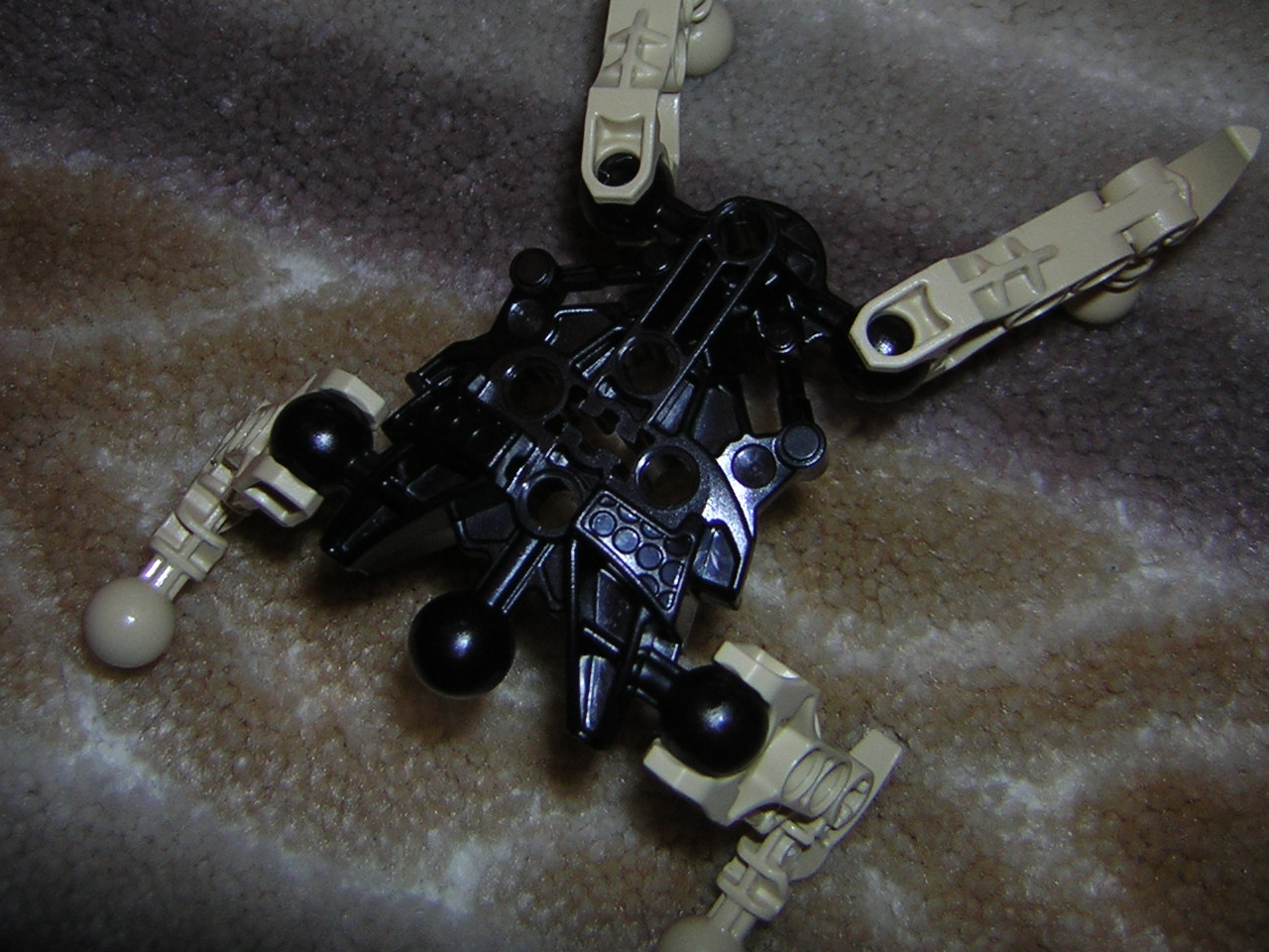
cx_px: 647
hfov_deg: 42.1
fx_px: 1650
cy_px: 372
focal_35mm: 45
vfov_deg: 32.1
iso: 50
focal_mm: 4.7
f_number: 2.6
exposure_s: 1/60.1
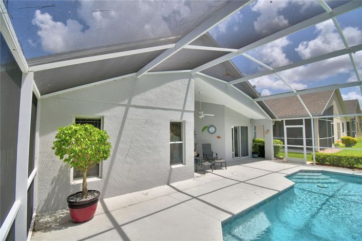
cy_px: 120
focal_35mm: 15
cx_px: 181
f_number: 4.5
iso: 100
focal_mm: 10
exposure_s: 1/1000
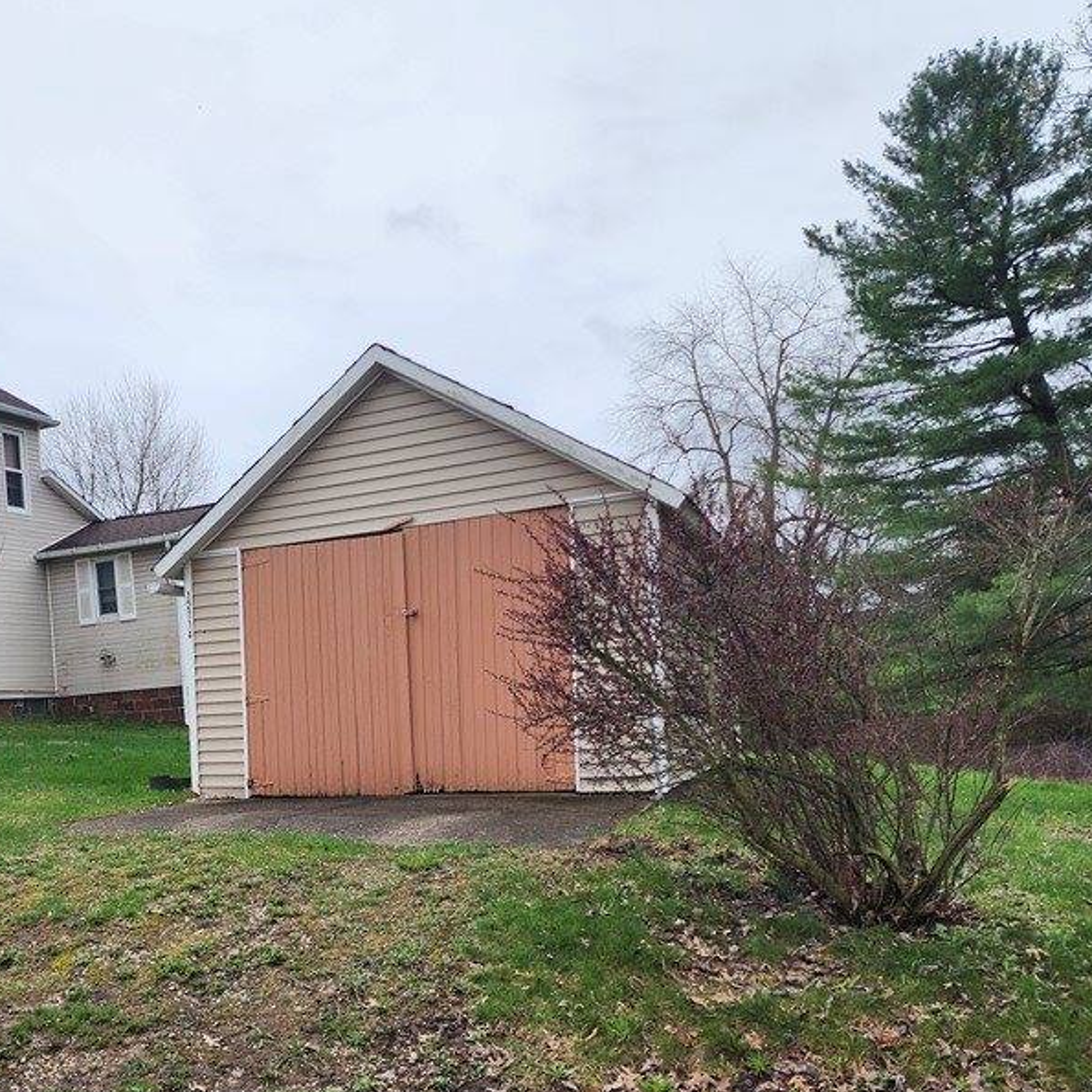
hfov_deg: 44.8
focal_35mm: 35
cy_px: 674
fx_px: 1249
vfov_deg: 46.9
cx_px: 211
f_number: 1.8
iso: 12
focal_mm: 6.4
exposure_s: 1/1067
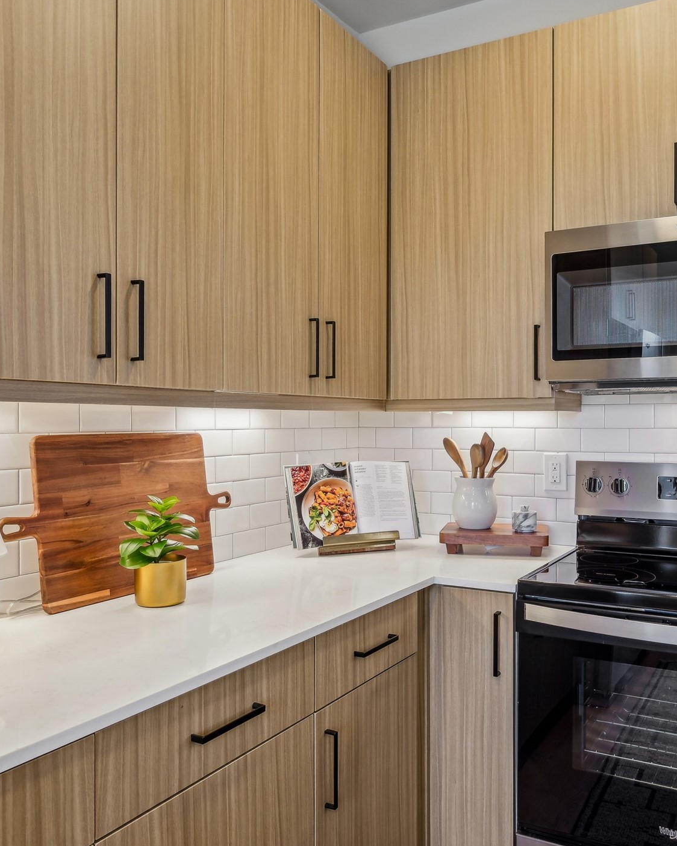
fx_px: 726
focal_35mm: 29
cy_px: 417
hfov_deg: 49.6
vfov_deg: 60.4
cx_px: 408
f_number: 8
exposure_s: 1/40
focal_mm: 20
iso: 400
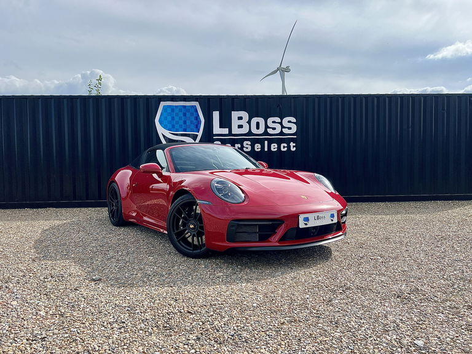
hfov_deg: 67.3
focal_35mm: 26
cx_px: 236
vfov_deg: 53.1
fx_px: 355
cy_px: 177
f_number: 1.5
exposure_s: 1/4444
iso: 50
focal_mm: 5.7
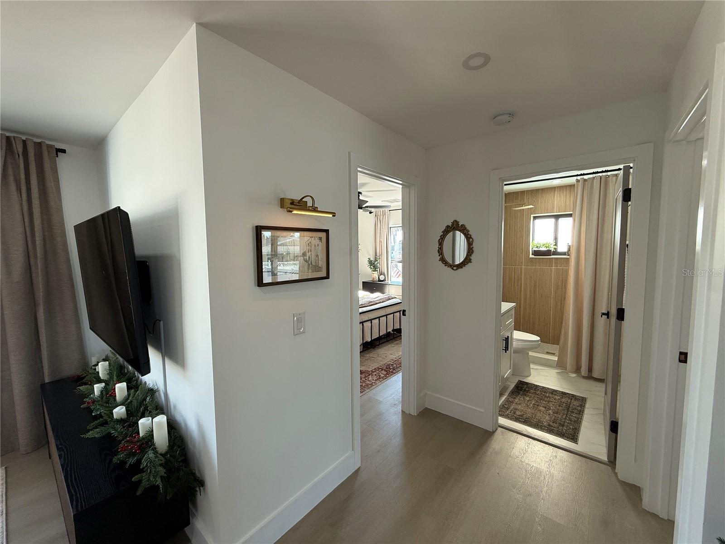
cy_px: 272
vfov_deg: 85.7
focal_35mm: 14
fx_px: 293
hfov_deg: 102.1
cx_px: 362
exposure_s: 1/120
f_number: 2.2
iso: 100
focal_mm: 2.22
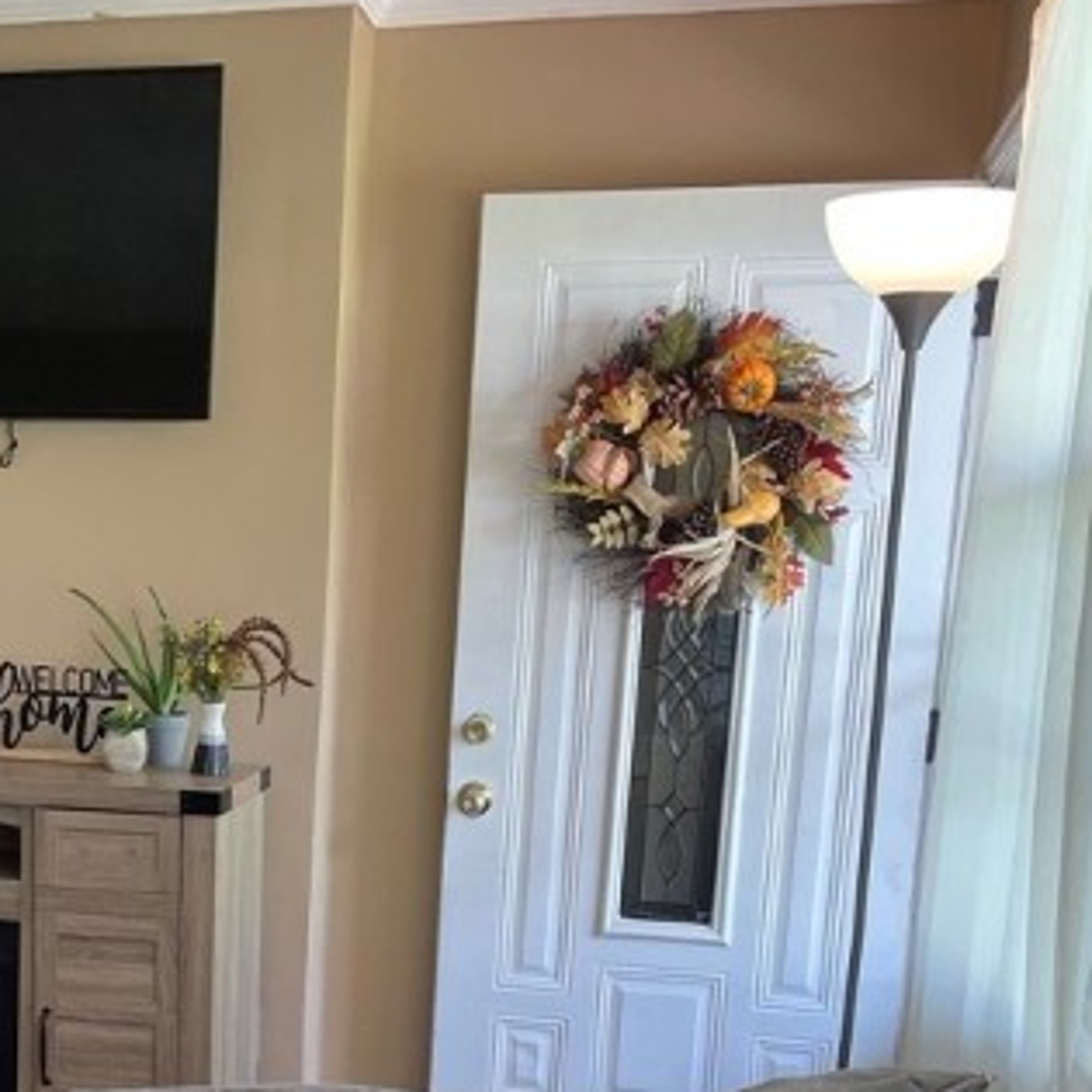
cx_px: 132
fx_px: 1999
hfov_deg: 29.4
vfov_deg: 29.5
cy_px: 946
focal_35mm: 56
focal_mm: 4.2
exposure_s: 1/120
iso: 125
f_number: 1.6
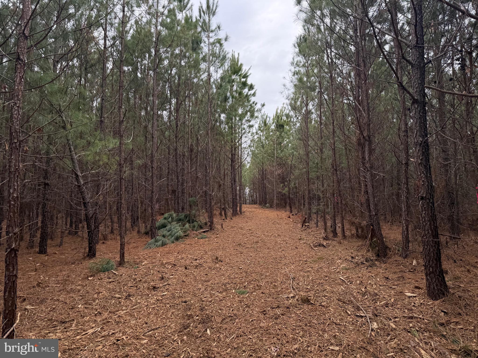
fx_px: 331
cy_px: 179
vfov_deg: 56.8
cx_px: 239
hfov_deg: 71.6
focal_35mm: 24
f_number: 1.78
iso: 80
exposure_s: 1/1091
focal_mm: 6.76
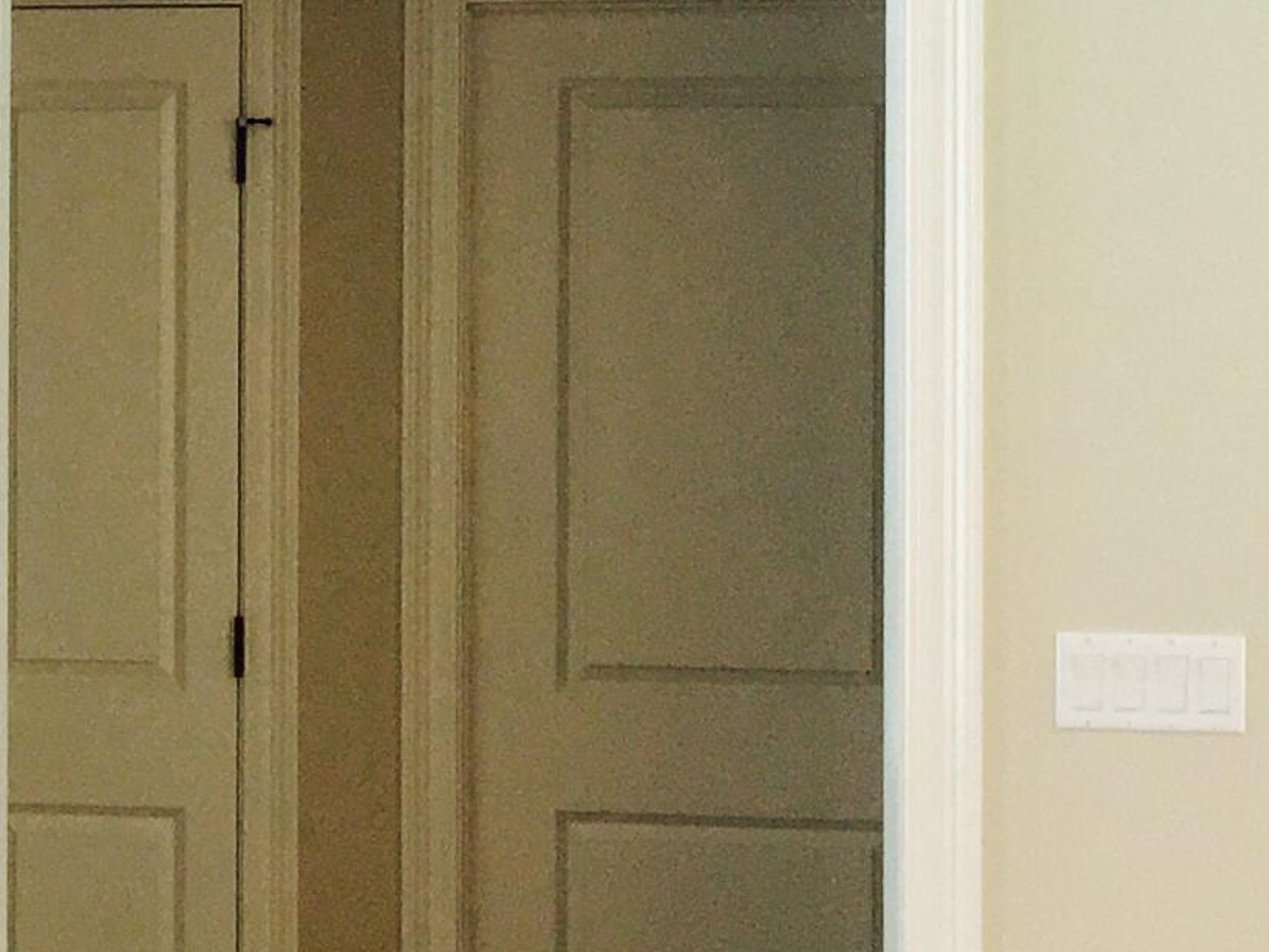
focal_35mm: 106
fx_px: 3886
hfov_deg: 17.6
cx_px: -292
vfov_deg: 13.9
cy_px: 321
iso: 64
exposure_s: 1/30
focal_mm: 4.15
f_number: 2.2
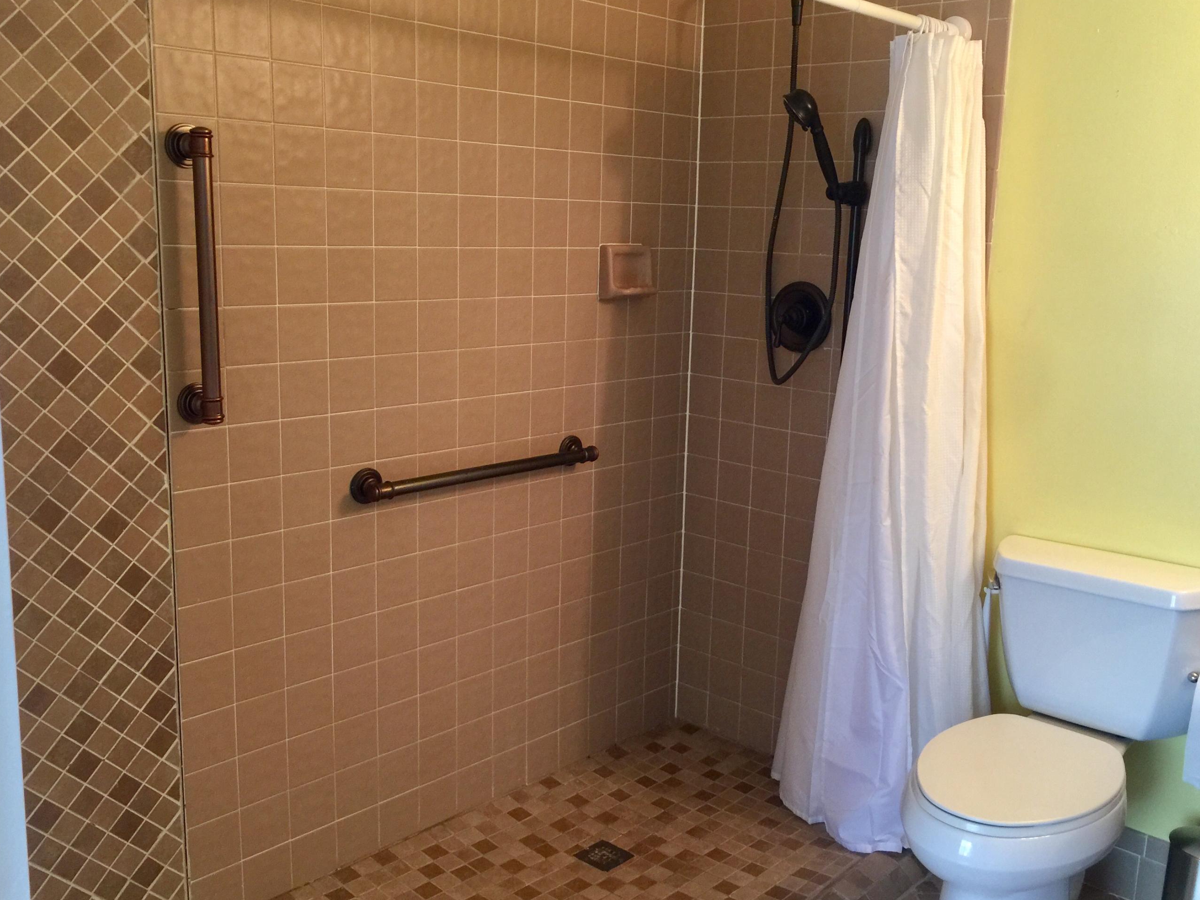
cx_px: 636
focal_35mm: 34
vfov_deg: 41.8
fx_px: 1179
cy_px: 470
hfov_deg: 53.9
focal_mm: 4.15
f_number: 2.2
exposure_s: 1/15
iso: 64
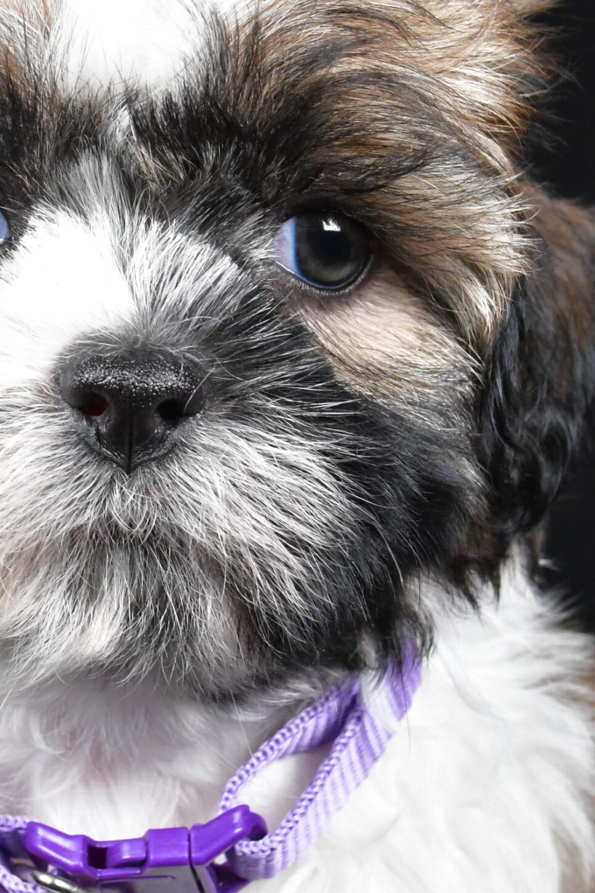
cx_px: 122
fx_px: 1834
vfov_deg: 27.3
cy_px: 420
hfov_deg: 18.3
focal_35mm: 74
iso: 6400
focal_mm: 28
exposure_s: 1/400
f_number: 11
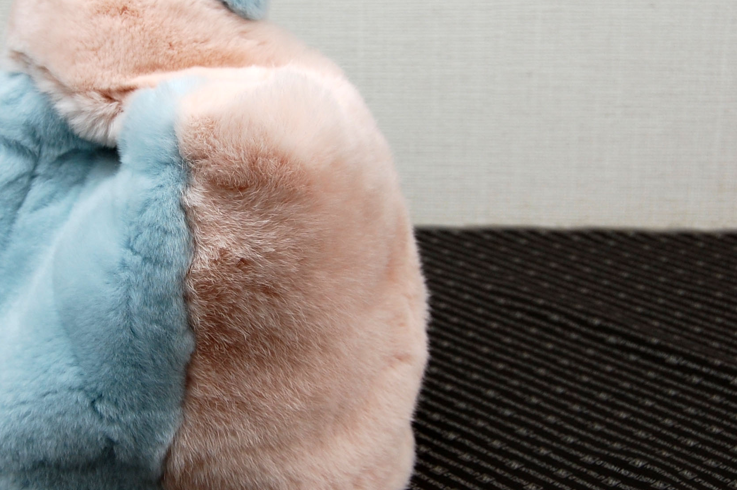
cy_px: 180
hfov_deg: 26.3
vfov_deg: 17.9
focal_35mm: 76
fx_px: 1554
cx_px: 173
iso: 250
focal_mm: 28
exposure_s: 1/125
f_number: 5.6
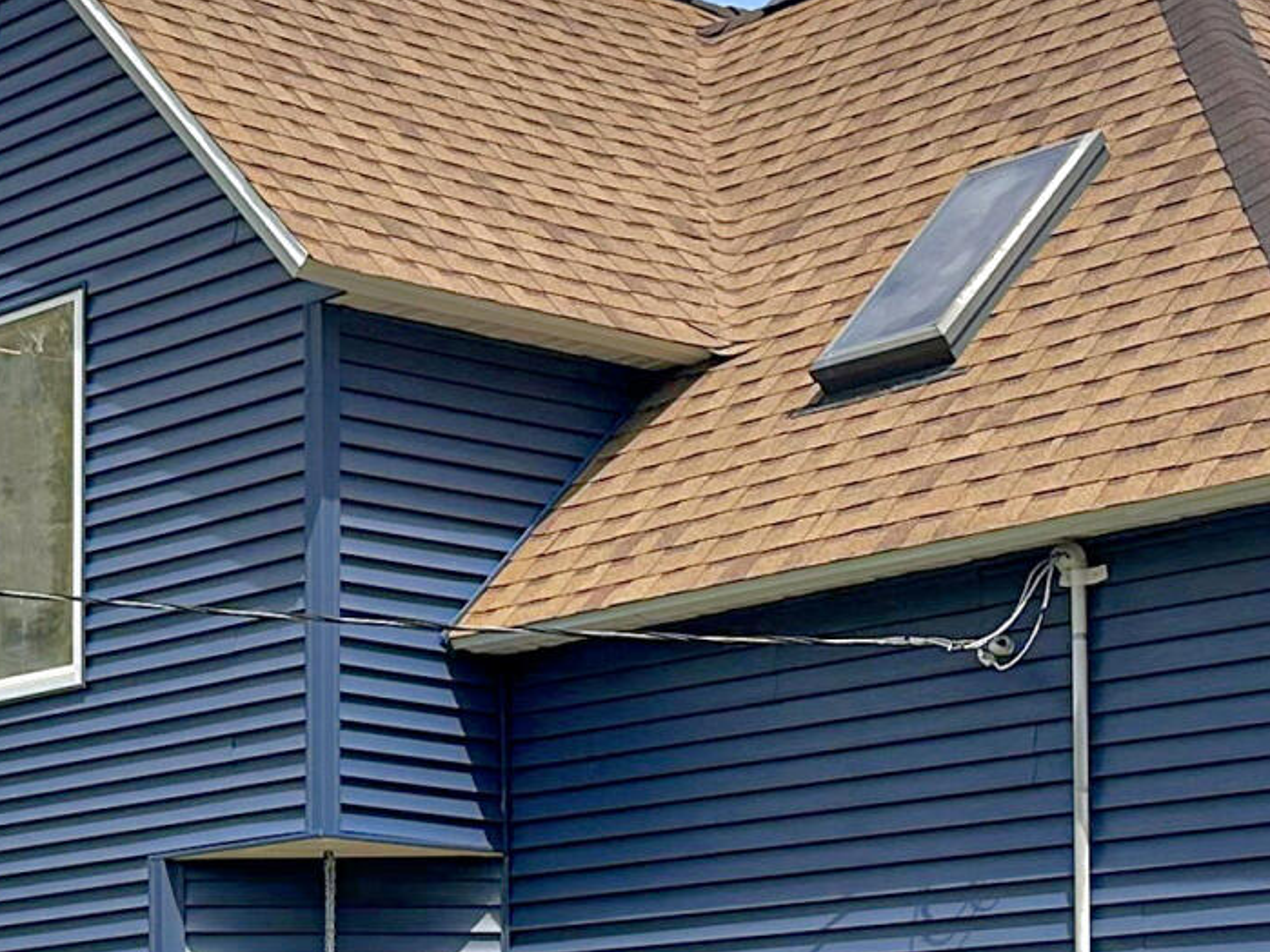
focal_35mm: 103
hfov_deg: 18.7
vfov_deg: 14.3
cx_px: 85
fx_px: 3778
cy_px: 756
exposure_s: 1/4016
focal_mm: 6.86
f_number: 1.78
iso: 80
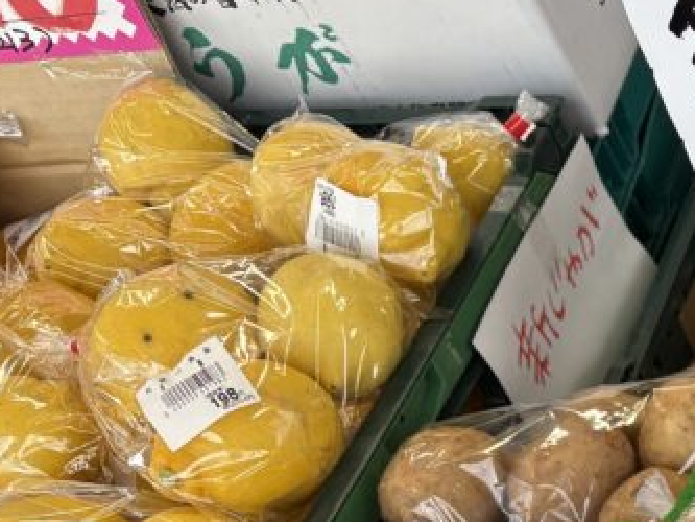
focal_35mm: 80
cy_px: 712
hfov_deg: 20.7
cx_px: 1054
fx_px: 1607
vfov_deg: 17.1
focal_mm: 5.96
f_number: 1.6
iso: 32
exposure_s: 1/135
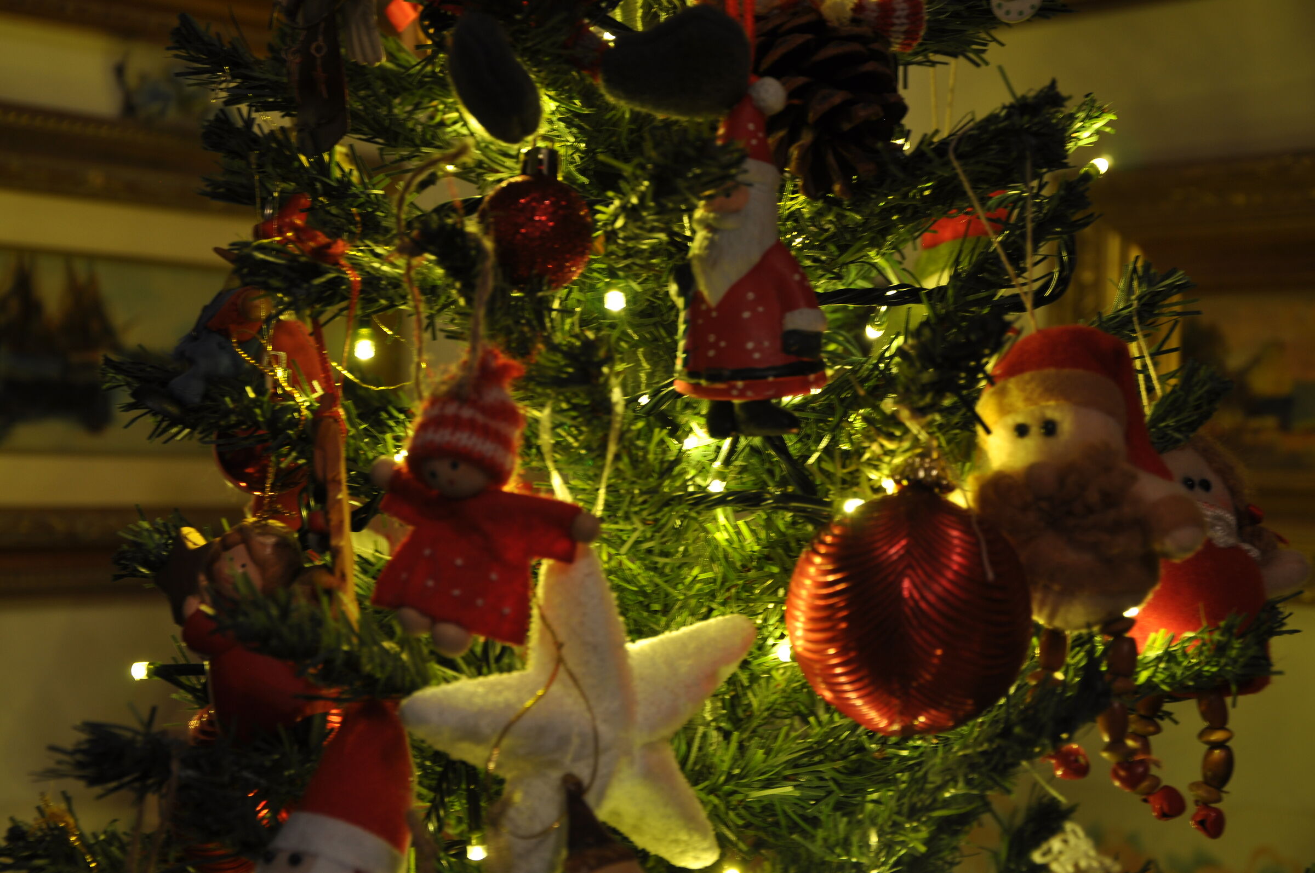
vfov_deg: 21.5
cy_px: 436
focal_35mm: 63
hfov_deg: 31.9
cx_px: 658
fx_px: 2298
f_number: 4.8
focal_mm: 42
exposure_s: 1/1.3
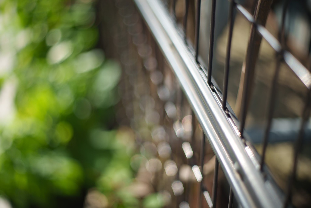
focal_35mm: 50
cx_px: 156
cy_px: 104
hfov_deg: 39.6
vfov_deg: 27.0
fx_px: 432
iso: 100
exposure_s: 1/2000
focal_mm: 50
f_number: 2
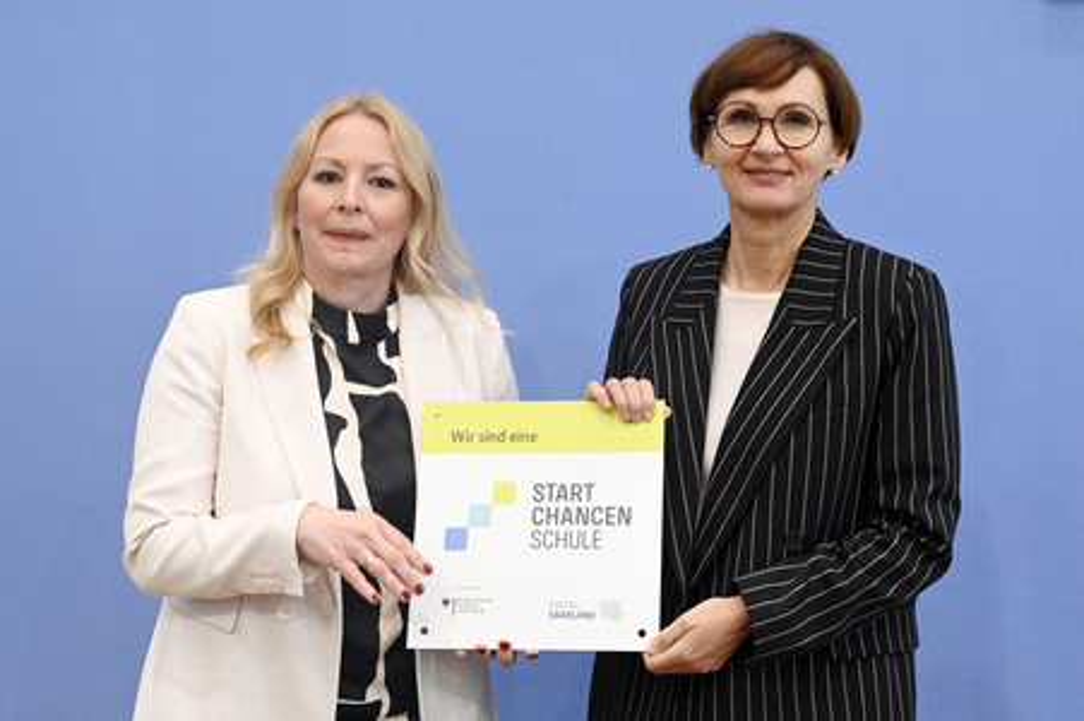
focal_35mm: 43
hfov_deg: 45.5
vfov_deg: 31.1
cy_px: 360
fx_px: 1294
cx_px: 542
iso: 4000
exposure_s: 1/640
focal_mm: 43
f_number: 5
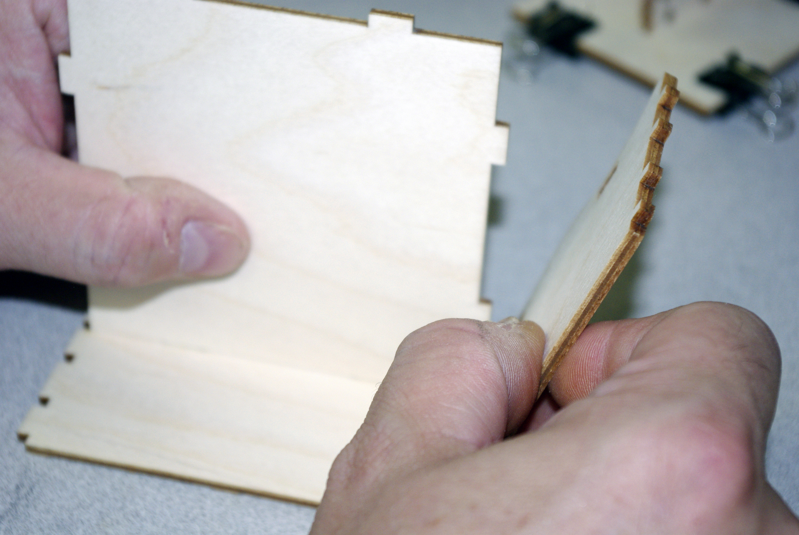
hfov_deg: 24.7
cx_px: 400
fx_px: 1822
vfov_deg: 16.7
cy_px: 268
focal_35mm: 82
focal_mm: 55
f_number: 6.7
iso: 400
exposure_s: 1/60
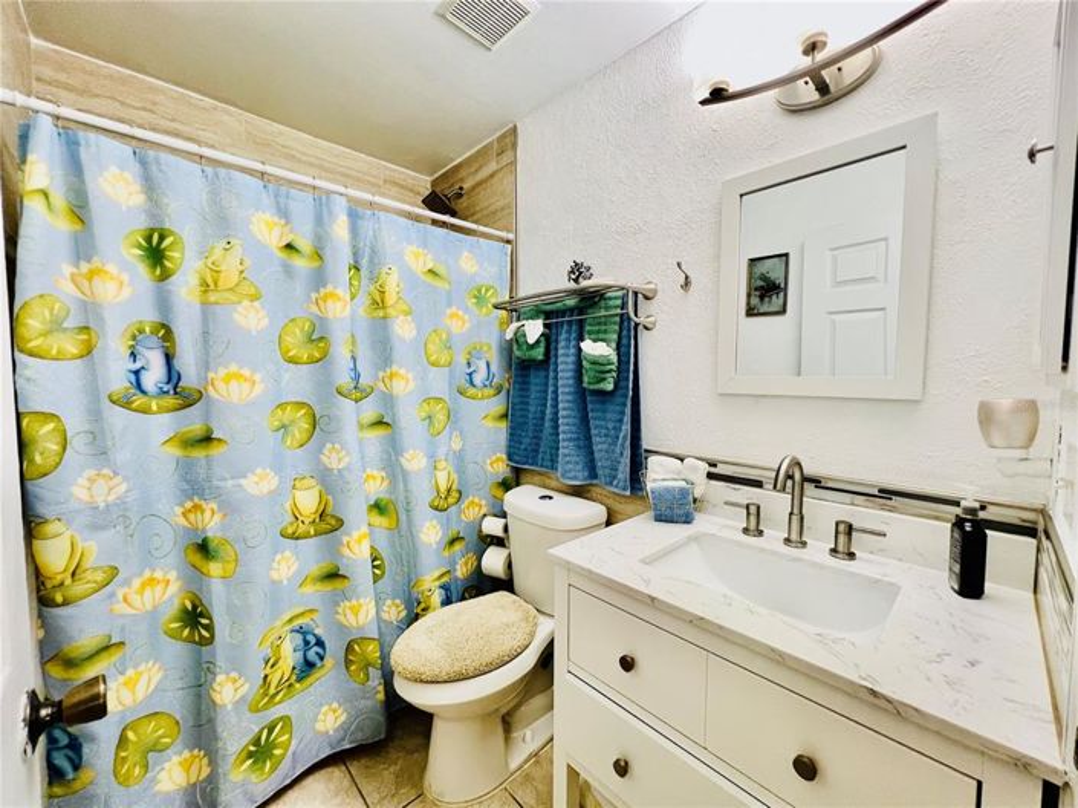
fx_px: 405
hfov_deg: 106.2
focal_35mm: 13
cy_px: 404
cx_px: 539
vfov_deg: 89.9
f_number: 1.8
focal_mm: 1.57
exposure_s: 1/120
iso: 160
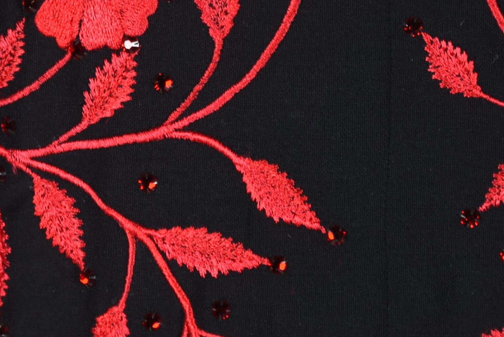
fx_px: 6067
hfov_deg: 4.8
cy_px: 154
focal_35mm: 433
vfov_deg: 3.2
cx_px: 74
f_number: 11
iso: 320
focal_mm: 140
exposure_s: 1/60
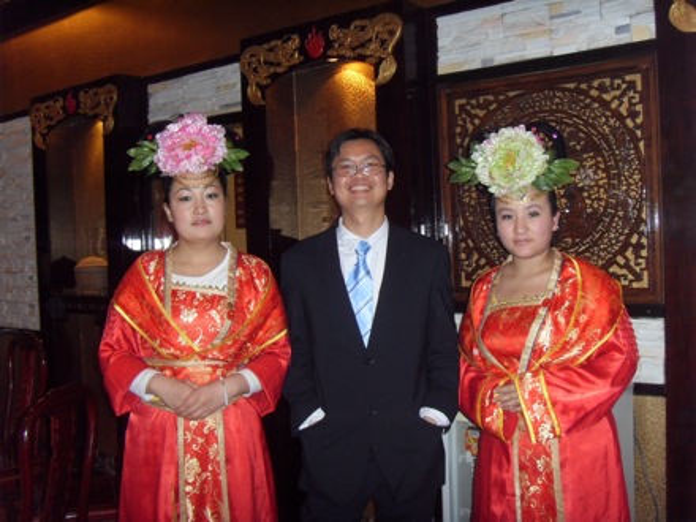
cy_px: 261
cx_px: 348
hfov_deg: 47.9
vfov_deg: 36.8
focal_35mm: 39
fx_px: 784
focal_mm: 6.6
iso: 320
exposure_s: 1/45
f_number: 3.5
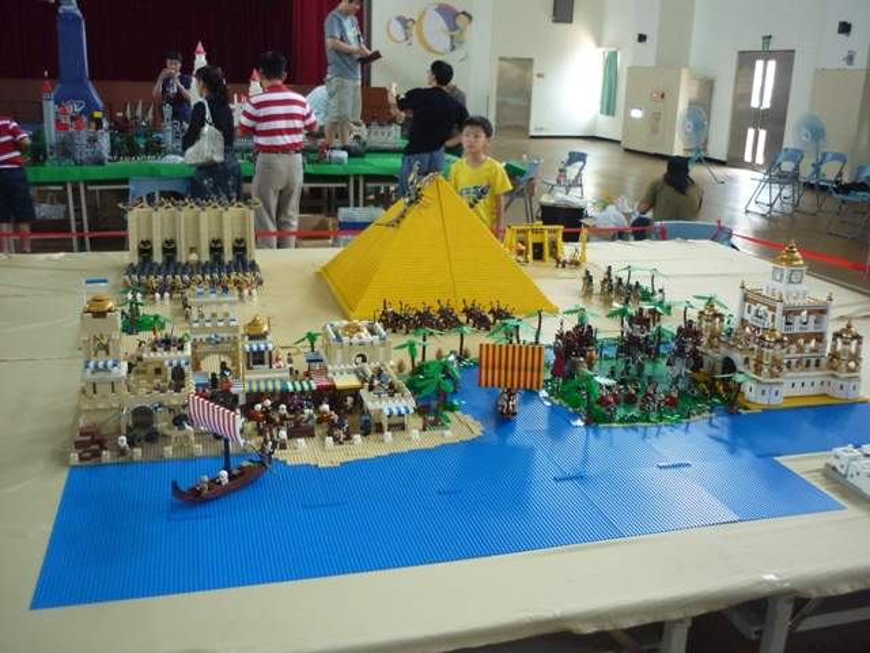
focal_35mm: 33
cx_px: 435
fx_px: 829
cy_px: 326
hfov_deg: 55.4
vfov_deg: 42.9
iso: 400
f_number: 2.8
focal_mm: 5.5
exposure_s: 1/25
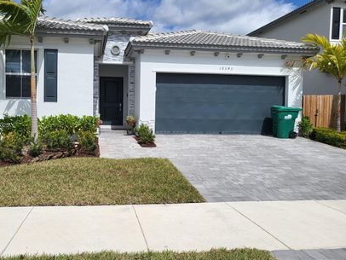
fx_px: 320
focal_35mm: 32
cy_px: 126
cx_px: 137
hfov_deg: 56.3
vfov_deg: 44.2
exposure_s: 1/7503
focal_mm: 4.25
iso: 50
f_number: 1.8
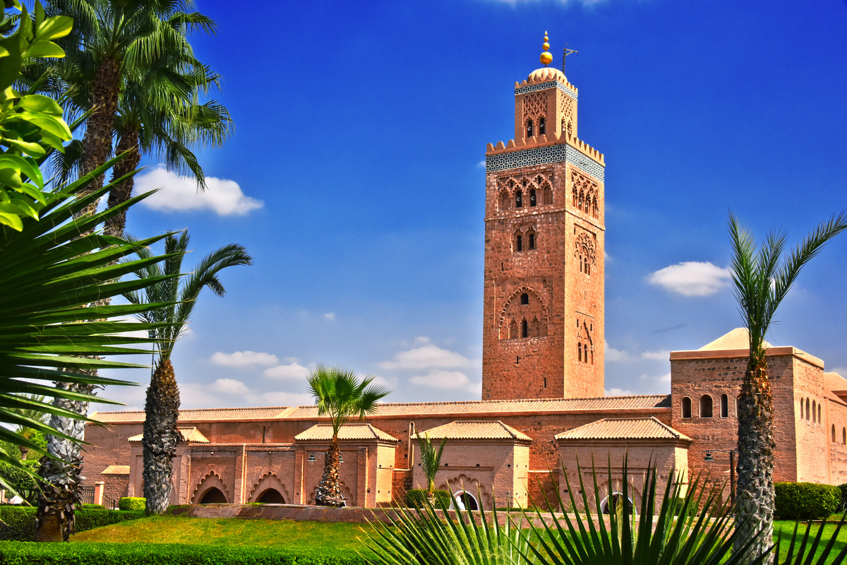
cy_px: 282
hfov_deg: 41.1
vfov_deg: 28.1
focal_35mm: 48
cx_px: 424
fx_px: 1129
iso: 320
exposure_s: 1/100
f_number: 18
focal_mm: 48
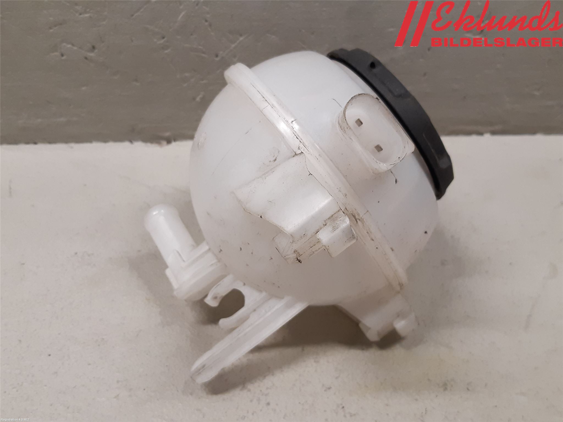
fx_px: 423
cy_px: 211
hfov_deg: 67.3
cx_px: 282
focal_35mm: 26
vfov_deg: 53.1
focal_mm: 3.93
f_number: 1.7
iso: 125
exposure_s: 1/50
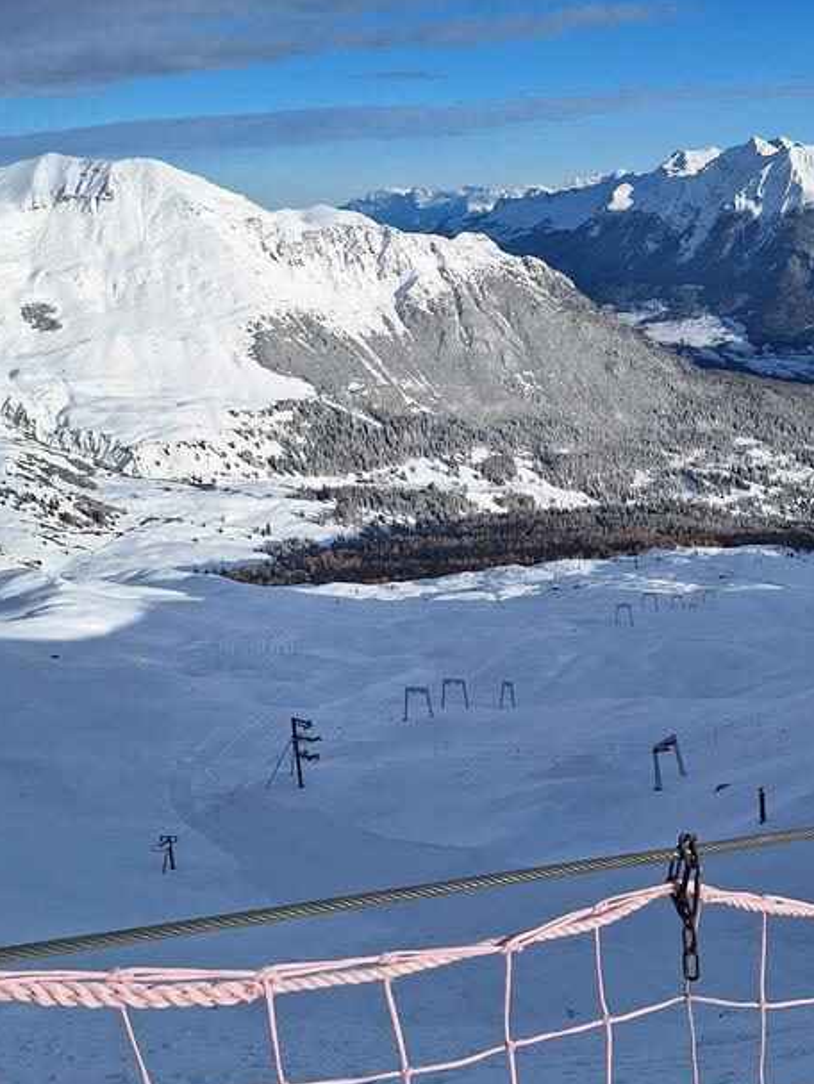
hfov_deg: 35.6
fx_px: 1222
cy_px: 561
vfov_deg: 47.8
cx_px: 652
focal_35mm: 39
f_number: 1.8
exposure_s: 1/4082
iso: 40
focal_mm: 5.54
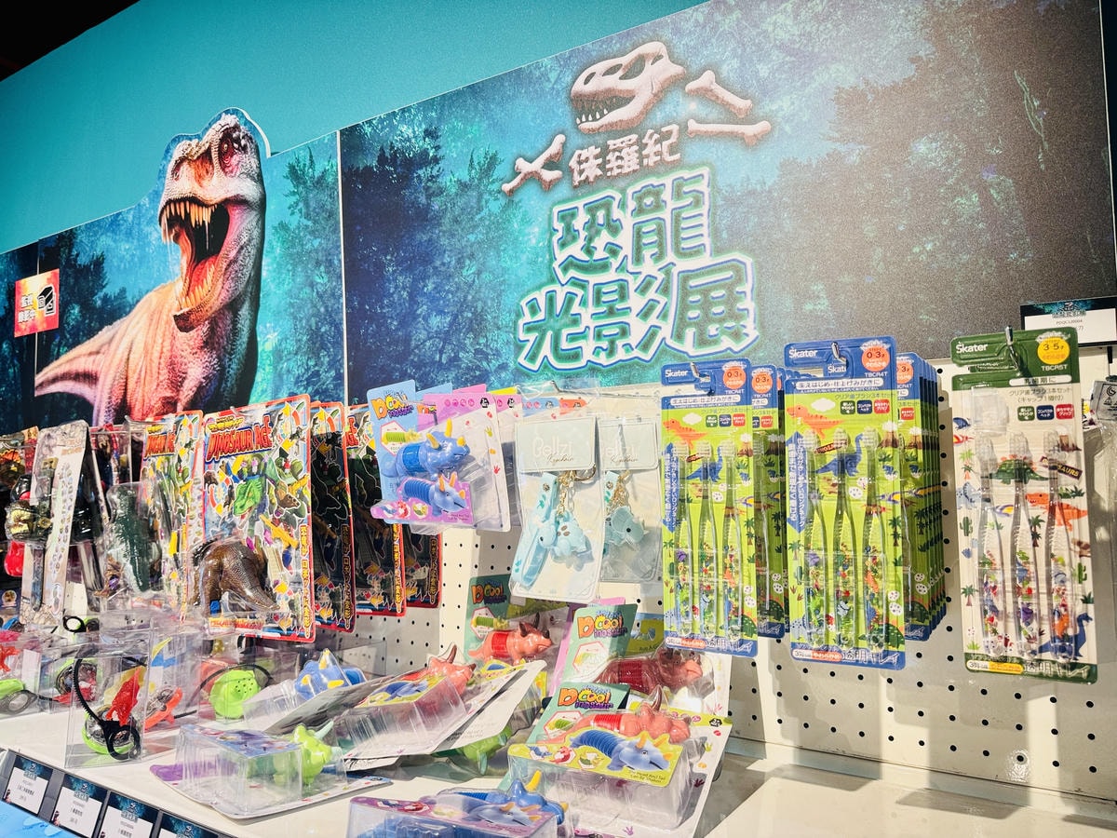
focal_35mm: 24
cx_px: 558
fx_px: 774
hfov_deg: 71.6
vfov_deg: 56.8
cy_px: 419
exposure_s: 1/60
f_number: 1.78
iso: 160
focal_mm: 6.76
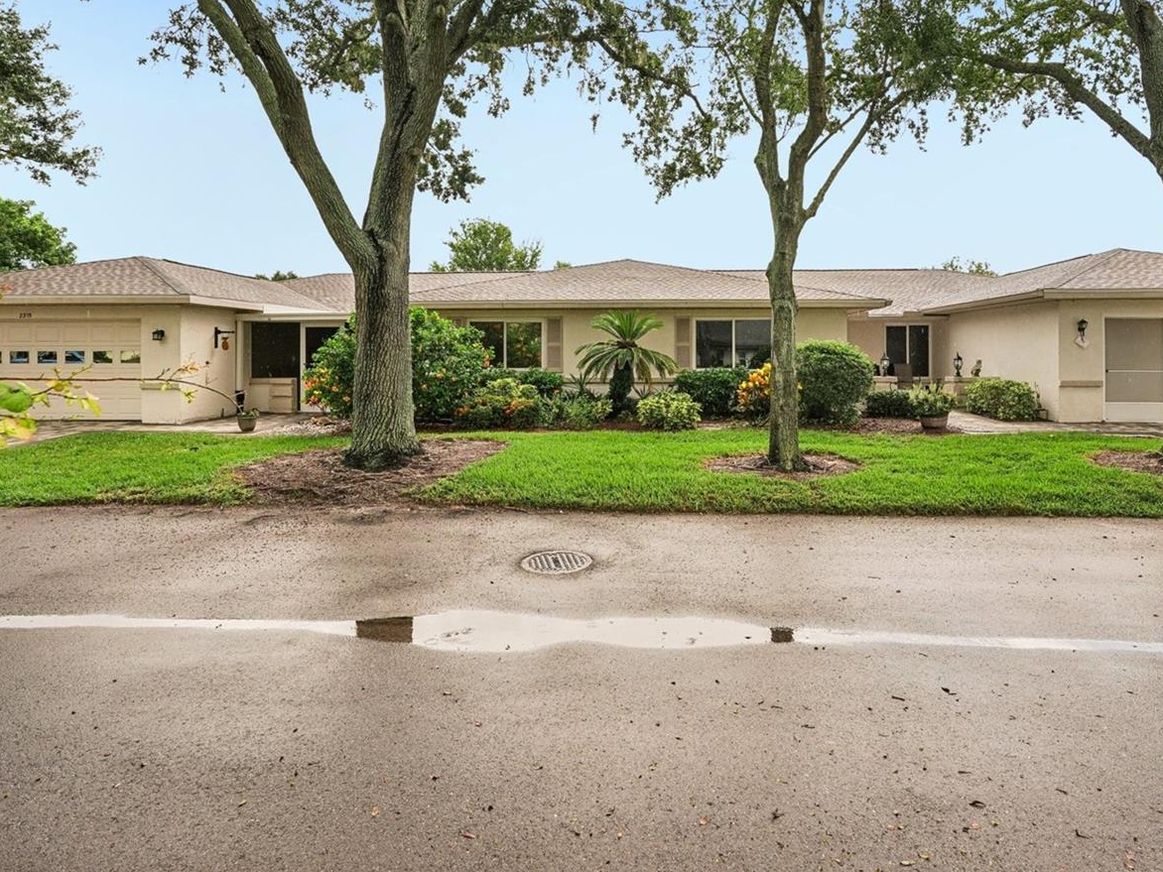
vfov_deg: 61.3
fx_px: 728
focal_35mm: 22
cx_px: 633
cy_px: 345
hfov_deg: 77.1
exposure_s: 1/500
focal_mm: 16.5
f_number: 8
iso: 400
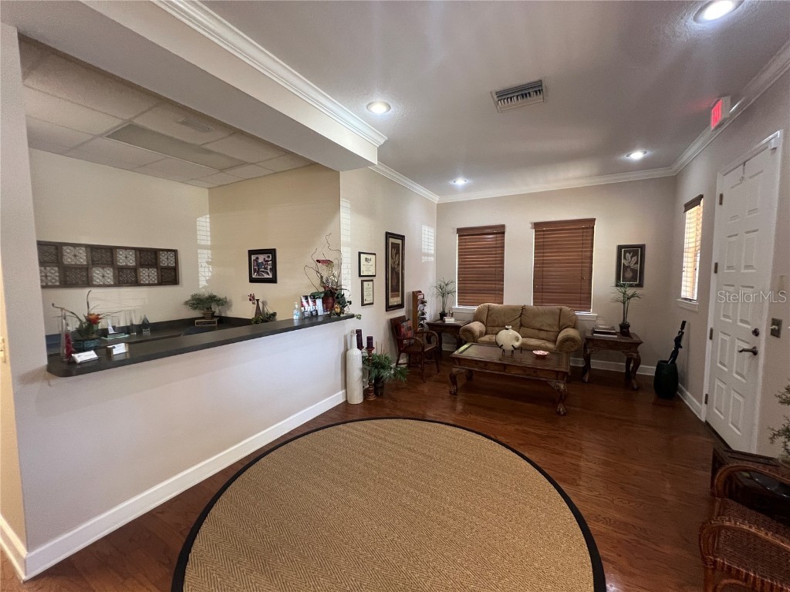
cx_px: 395
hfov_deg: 106.2
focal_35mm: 13
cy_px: 296
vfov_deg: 89.9
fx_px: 297
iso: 320
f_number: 1.8
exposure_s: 1/60
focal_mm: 1.57
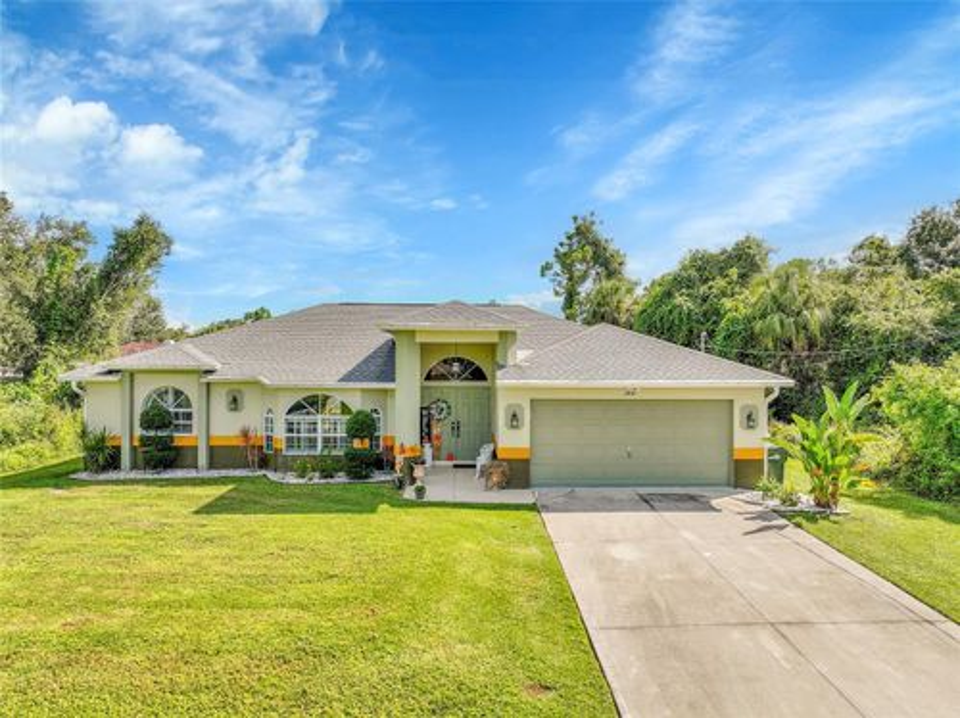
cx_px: 480
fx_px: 665
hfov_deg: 71.6
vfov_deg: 56.7
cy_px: 359
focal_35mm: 24
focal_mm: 12.29
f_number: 2.8
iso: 210
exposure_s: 1/240
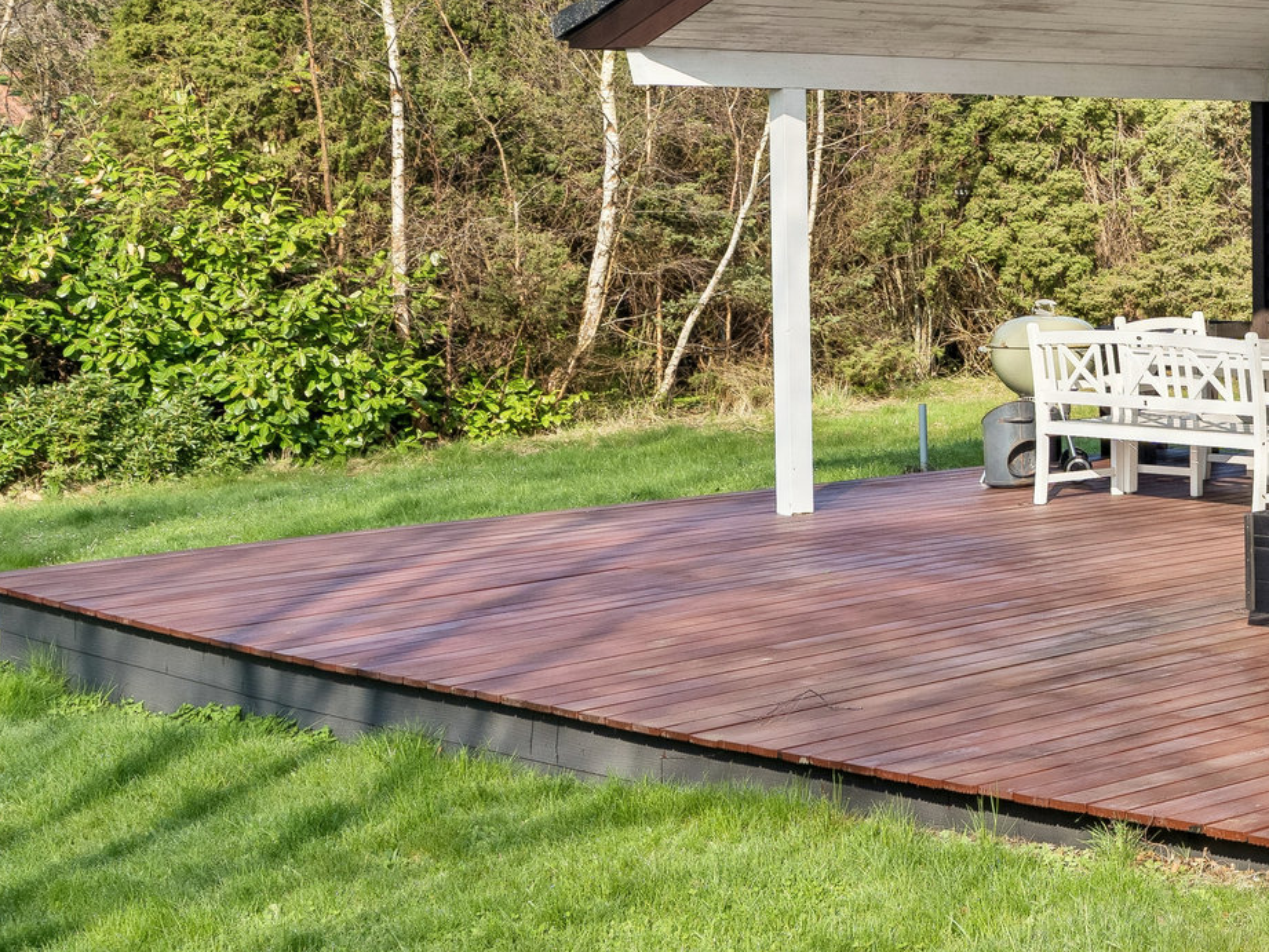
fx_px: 2640
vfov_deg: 20.3
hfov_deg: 22.2
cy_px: 270
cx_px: 1918
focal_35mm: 72
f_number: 5.6
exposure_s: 1/400
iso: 160
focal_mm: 23
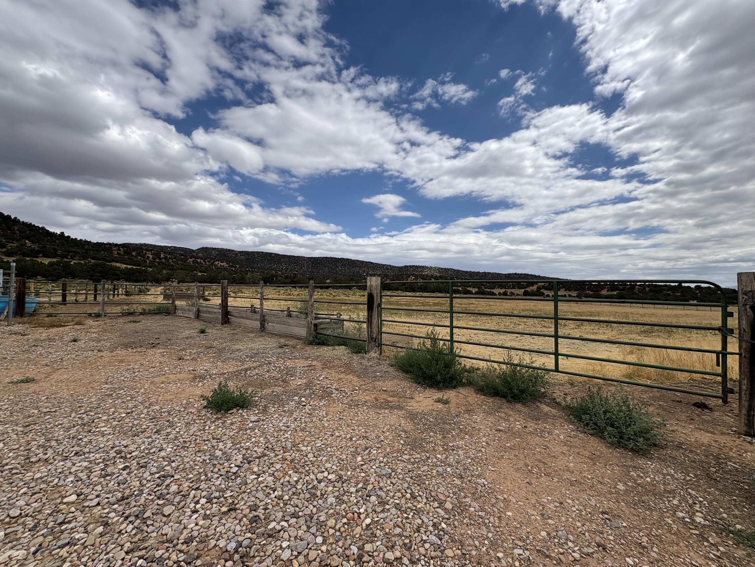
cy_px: 284
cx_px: 378
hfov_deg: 102.1
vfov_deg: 85.7
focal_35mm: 14
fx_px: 305
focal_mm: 2.22
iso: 50
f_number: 2.2
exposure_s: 1/2874
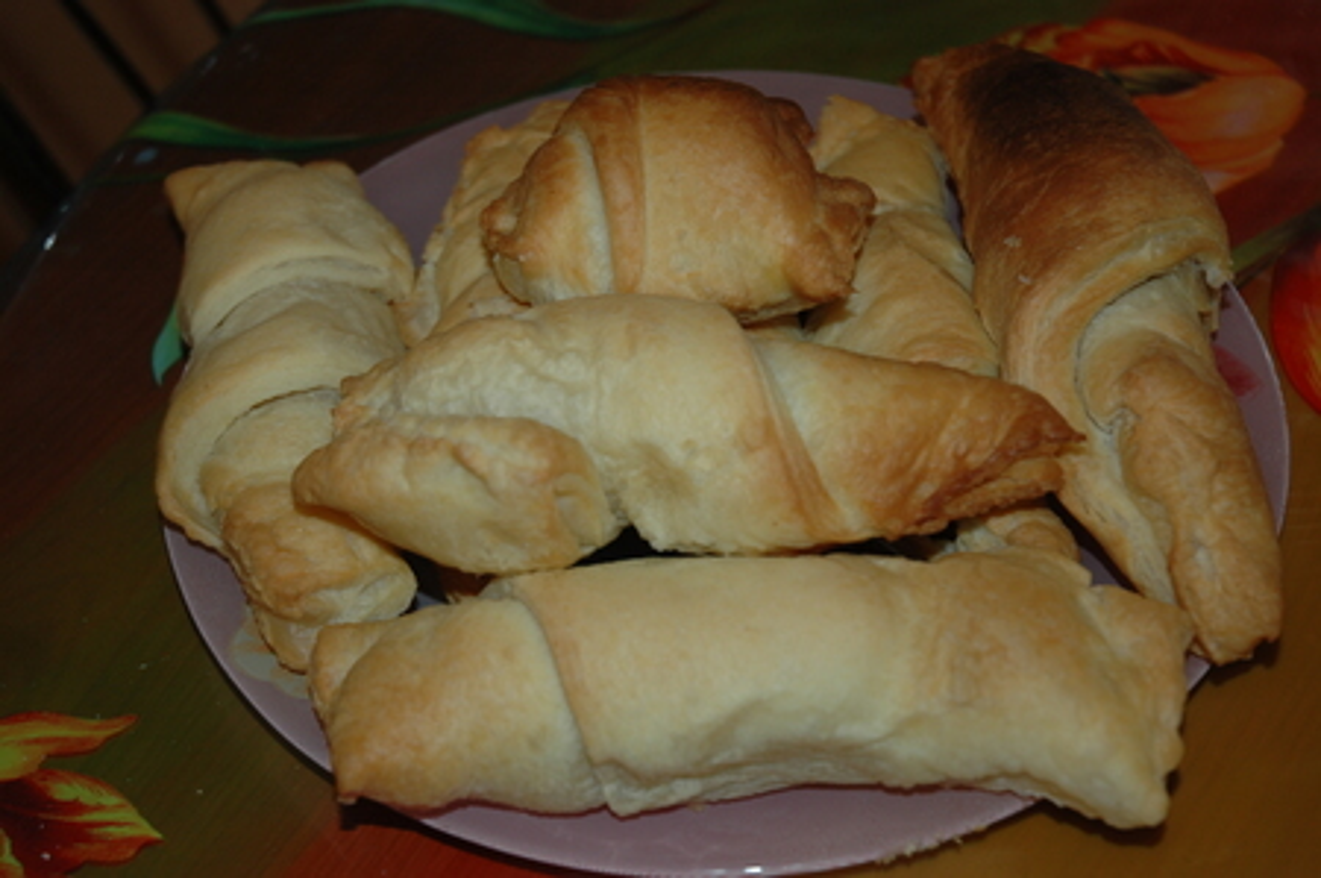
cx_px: 660
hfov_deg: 29.3
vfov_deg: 19.7
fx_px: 2529
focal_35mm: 69
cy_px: 439
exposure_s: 1/60
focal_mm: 46
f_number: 4.5
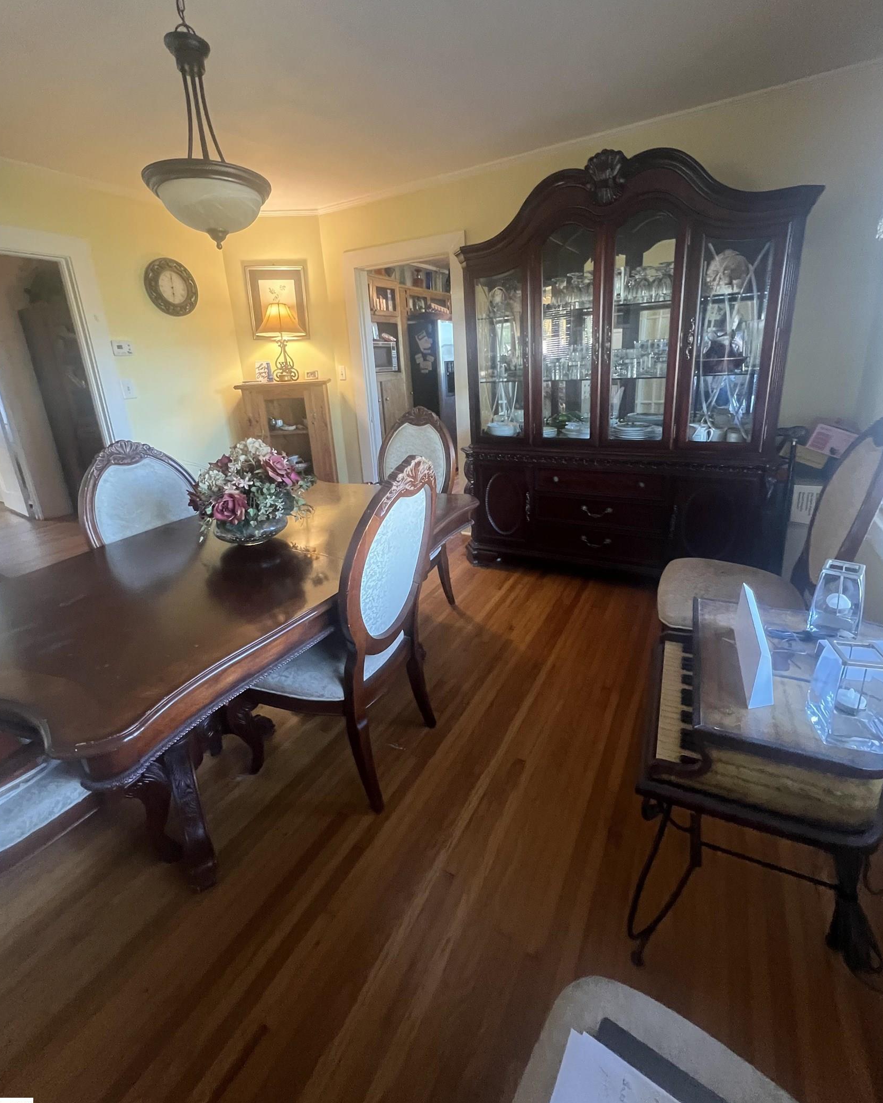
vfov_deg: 100.5
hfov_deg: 88.0
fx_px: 457
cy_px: 505
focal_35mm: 14
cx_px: 441
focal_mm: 1.57
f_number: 1.8
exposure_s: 1/60
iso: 640
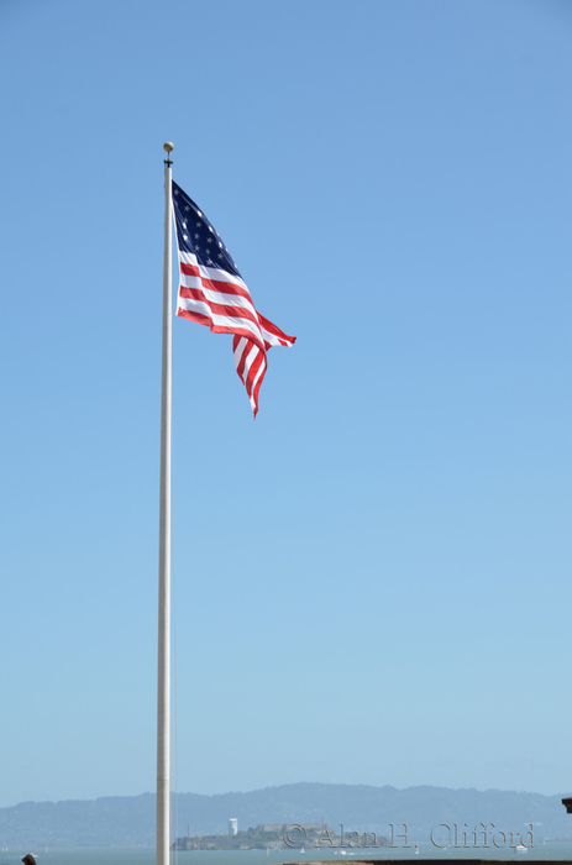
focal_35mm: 98
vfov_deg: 21.0
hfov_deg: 14.0
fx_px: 2336
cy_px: 432
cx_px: 286
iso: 100
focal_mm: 65
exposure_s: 1/320
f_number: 7.1
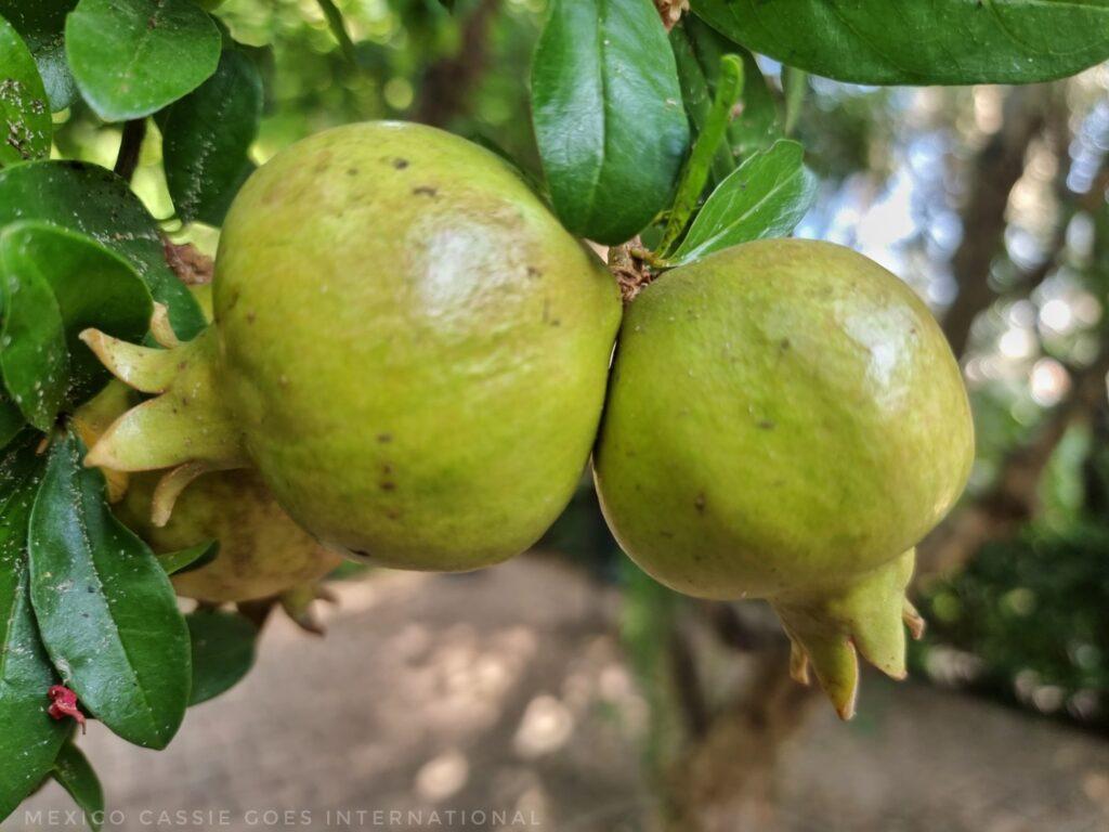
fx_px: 769
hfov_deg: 71.6
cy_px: 416
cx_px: 554
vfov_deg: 56.8
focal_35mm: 24
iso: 64
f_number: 1.8
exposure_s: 1/100
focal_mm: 6.7
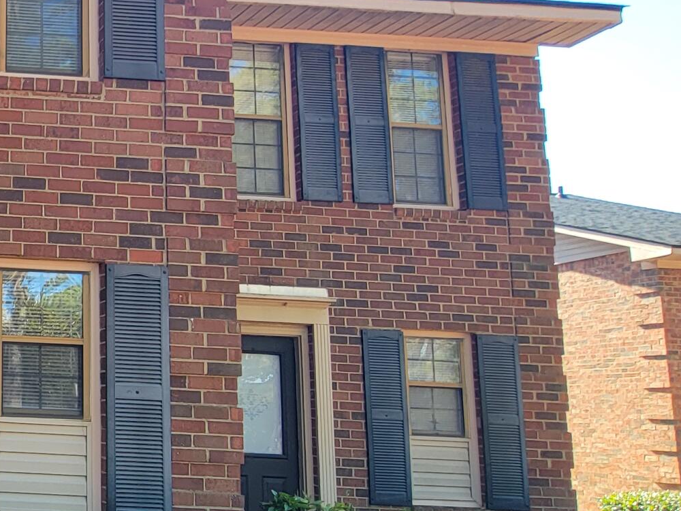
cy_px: 270
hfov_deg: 34.6
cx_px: -193
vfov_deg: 36.8
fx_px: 767
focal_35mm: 39
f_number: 2.2
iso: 50
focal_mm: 2.2
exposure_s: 1/241
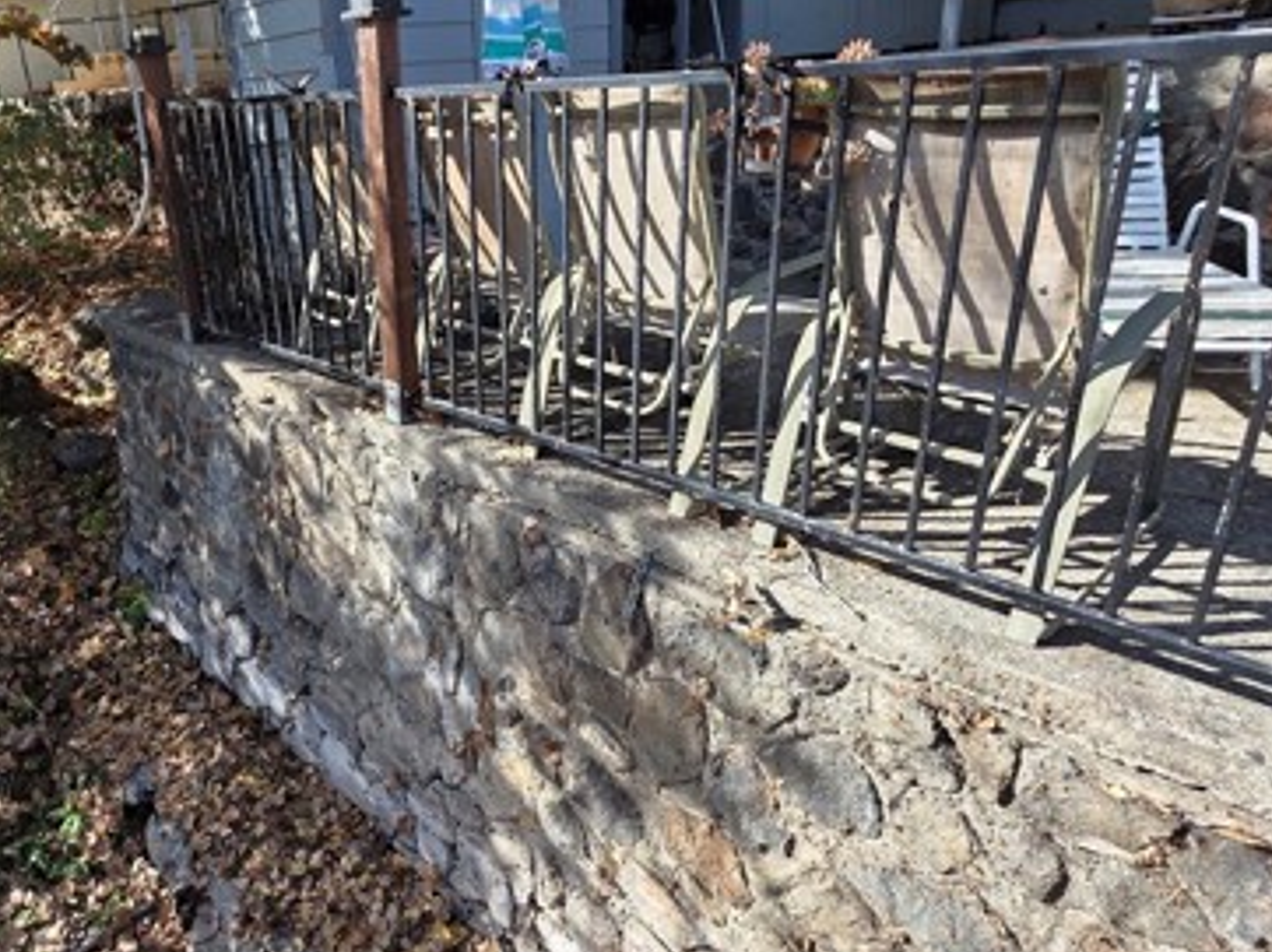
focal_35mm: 23
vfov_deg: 58.8
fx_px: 845
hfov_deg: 72.1
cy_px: 446
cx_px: 443
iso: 40
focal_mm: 2.2
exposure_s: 1/652
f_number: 1.9
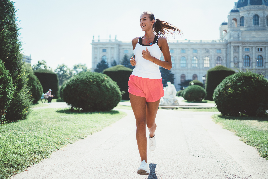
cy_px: 90
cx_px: 134
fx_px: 261
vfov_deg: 37.9
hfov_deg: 54.4
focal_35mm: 35
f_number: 1.4
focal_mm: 35
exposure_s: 1/4000
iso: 100
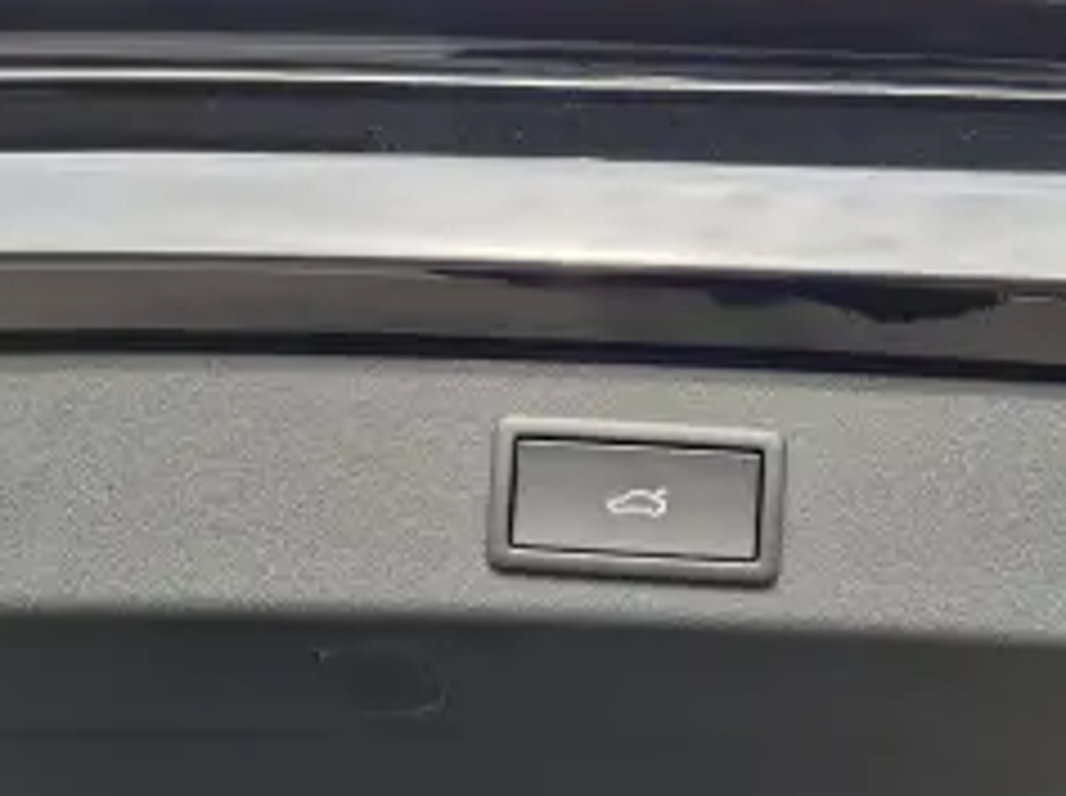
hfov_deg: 52.4
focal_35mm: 35
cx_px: 634
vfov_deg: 40.3
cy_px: 499
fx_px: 1076
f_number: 1.8
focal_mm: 5.54
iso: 50
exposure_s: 1/299
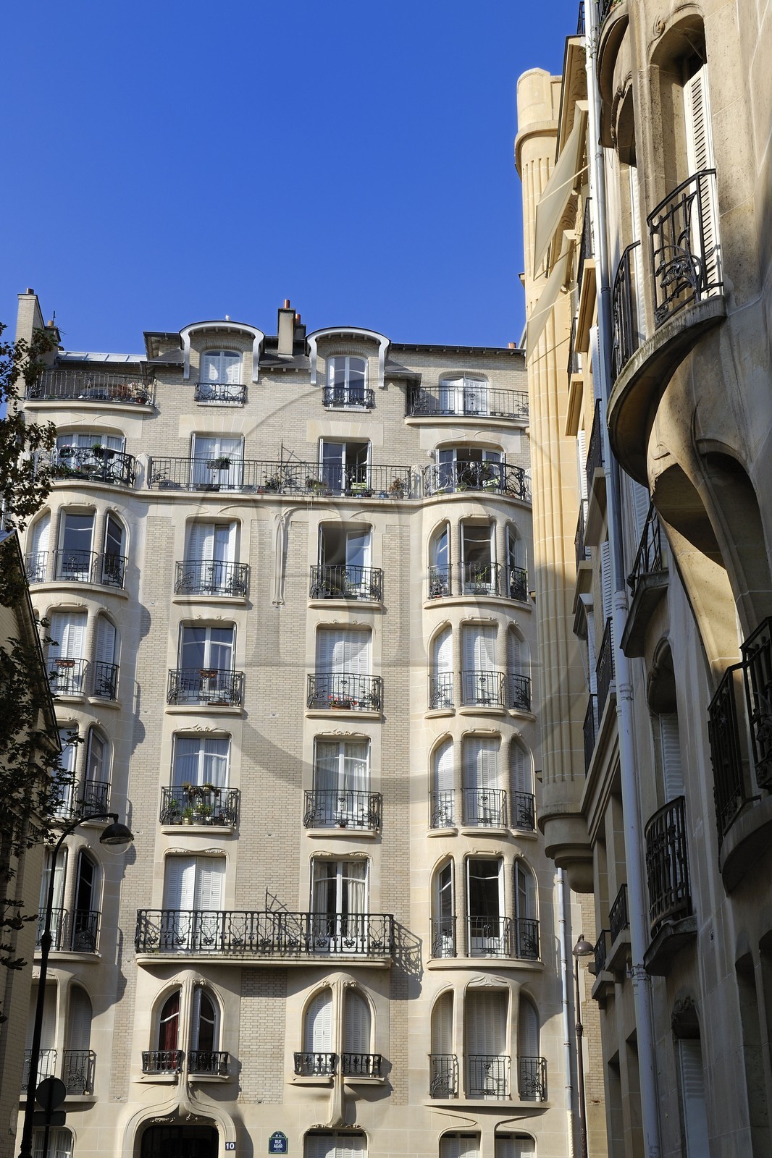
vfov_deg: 41.1
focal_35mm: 48
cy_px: 579
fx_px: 1545
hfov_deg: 28.1
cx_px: 386
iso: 200
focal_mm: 48
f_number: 13
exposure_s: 1/160
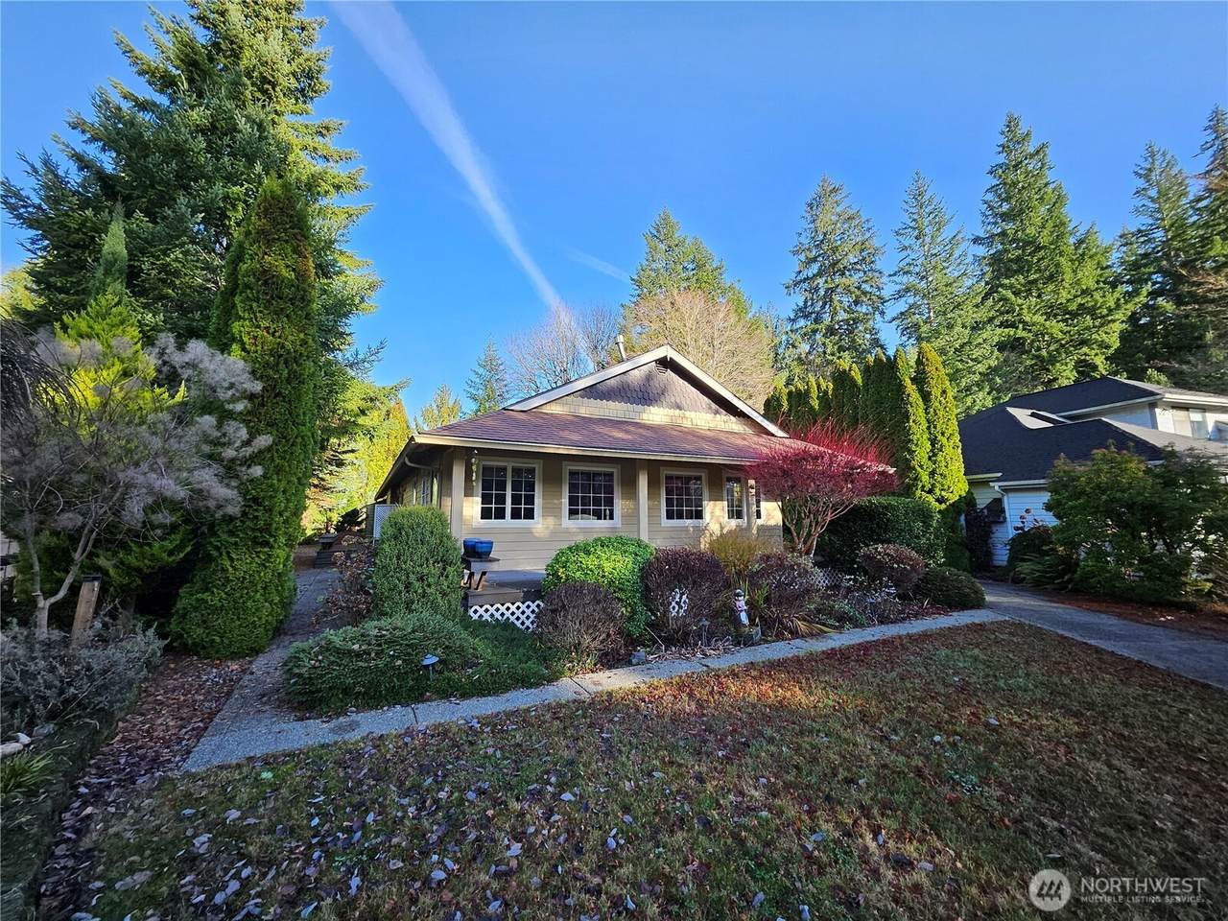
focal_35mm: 13
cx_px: 614
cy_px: 460
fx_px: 461
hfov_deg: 106.2
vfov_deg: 89.9
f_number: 2.2
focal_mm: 1.74
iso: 32
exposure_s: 1/210
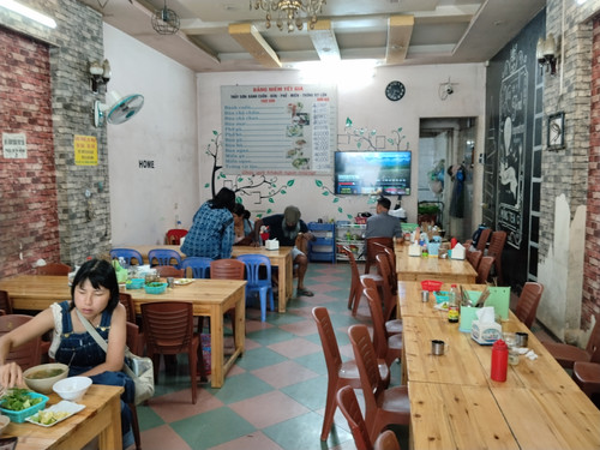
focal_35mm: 29
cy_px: 225
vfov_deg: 48.2
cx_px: 300
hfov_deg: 61.7
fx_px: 503
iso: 200
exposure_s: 1/25
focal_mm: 4.22
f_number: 1.8
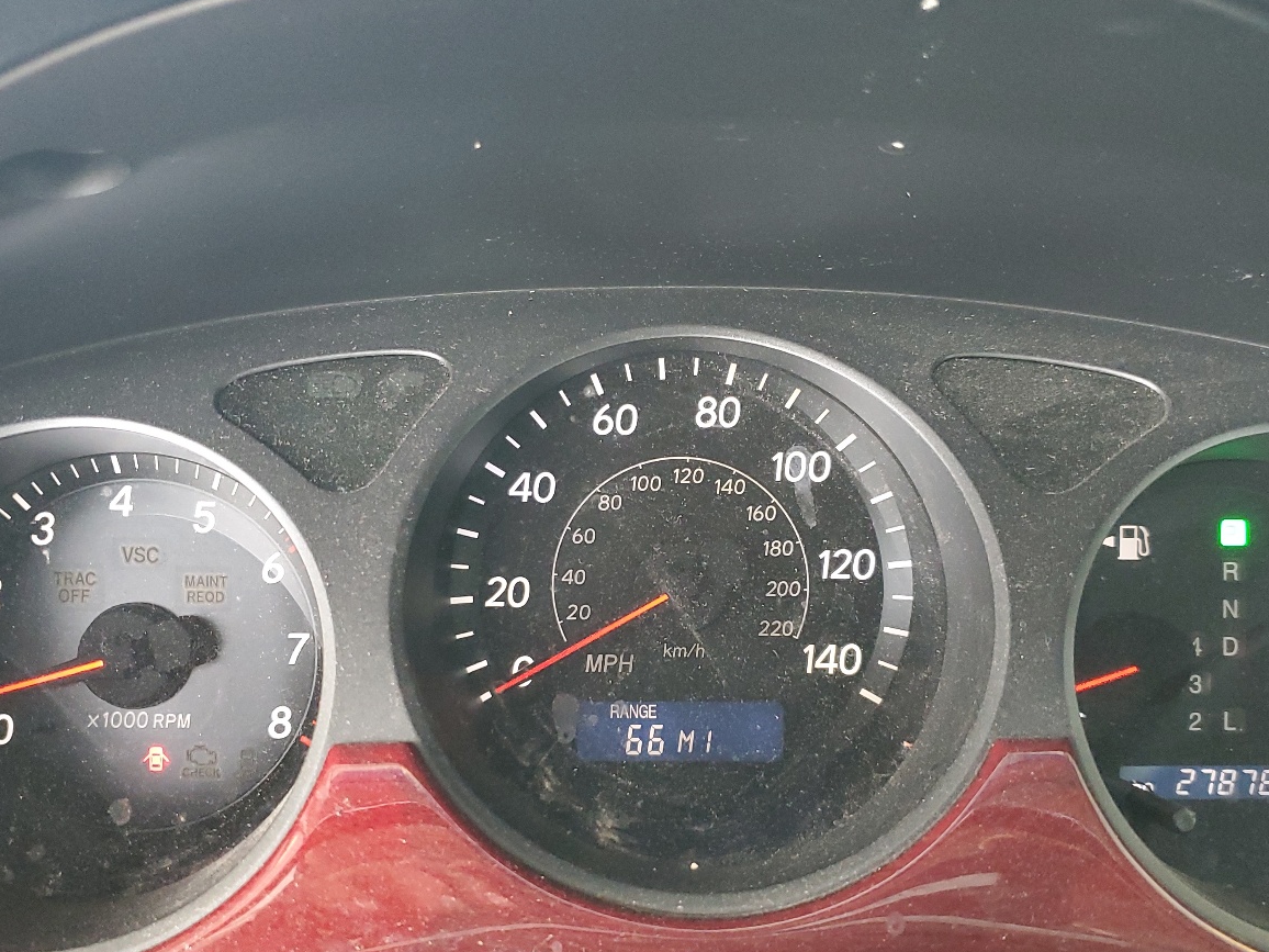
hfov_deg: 51.4
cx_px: 645
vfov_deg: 39.4
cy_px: 582
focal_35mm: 36
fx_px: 1320
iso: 289
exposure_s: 1/60.2
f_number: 1.5
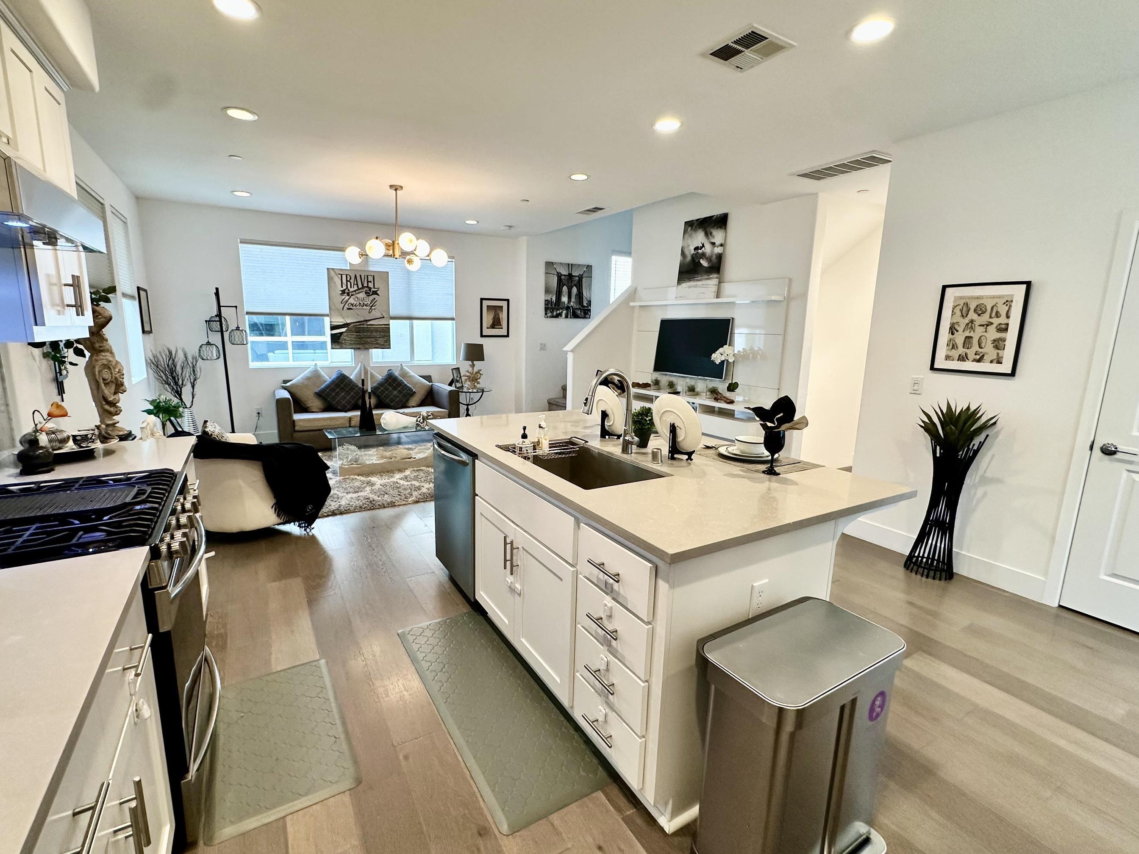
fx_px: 526
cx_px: 545
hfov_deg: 94.4
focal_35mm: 16
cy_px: 423
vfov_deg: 78.1
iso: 200
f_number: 2.2
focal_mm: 2.22
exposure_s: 1/120
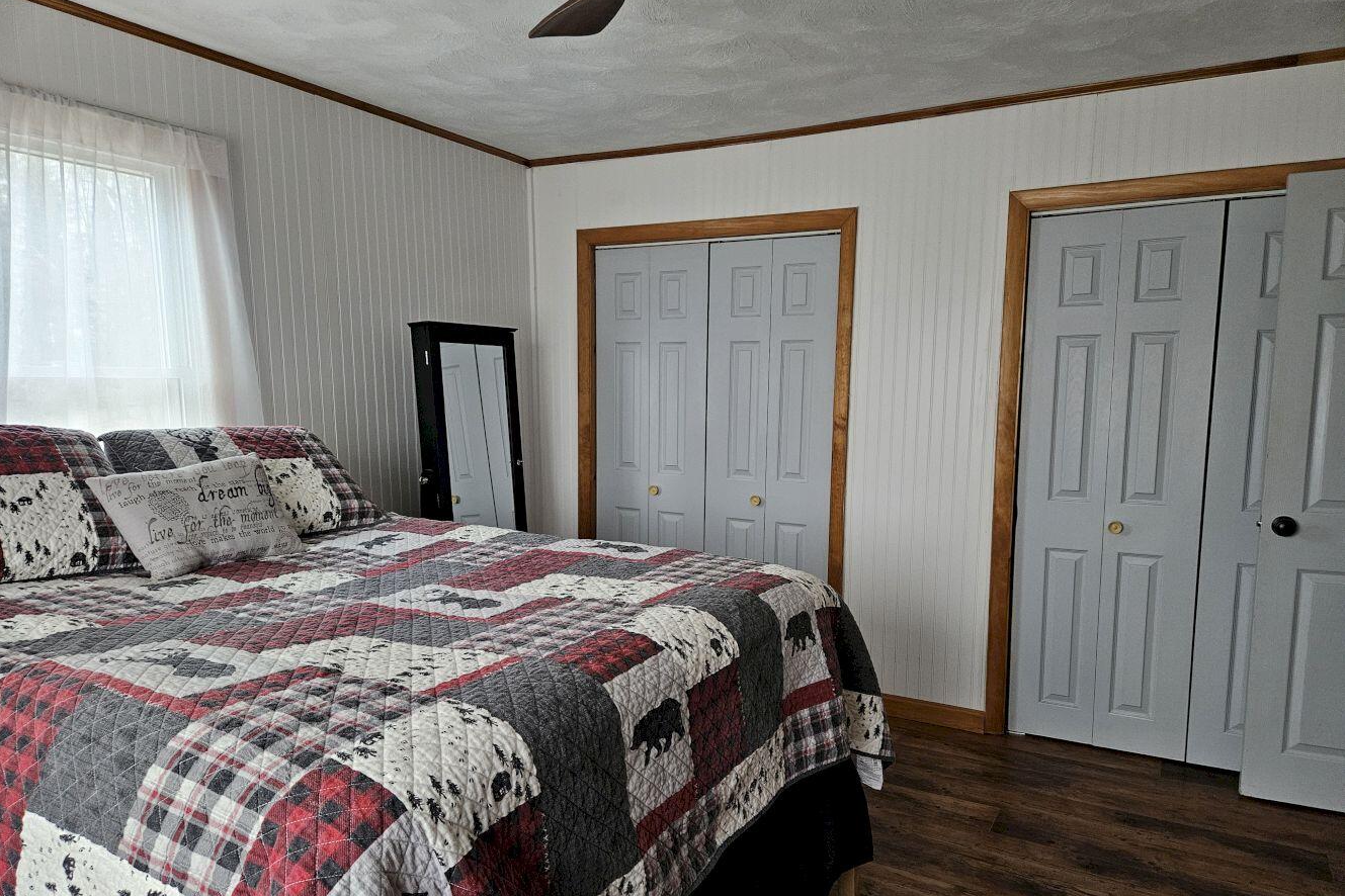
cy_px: 480
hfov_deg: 73.7
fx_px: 897
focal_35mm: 24
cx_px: 672
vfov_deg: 53.1
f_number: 1.8
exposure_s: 1/120
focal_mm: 5.4
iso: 640
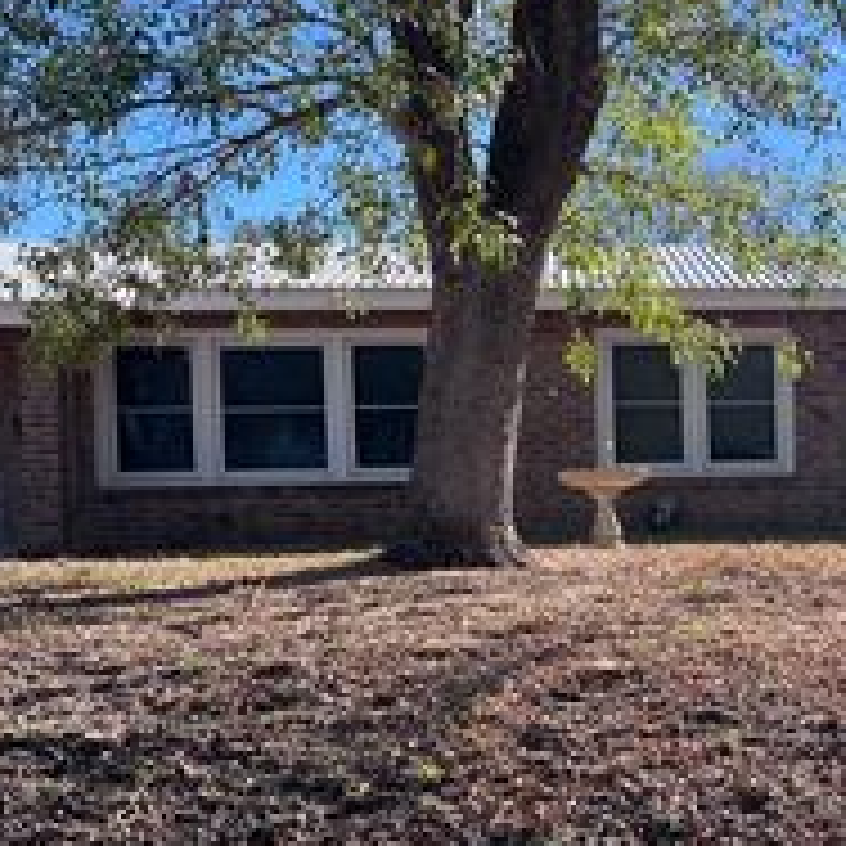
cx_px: 824
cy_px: 560
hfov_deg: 26.8
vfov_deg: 28.0
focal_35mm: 61
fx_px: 1687
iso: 50
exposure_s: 1/2165
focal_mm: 5.7
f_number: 1.5
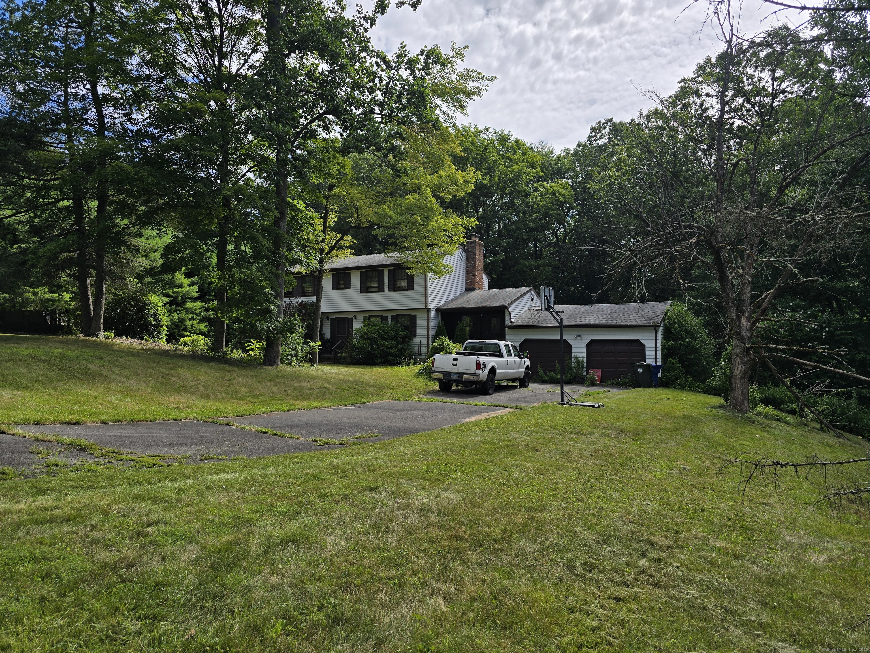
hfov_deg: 73.9
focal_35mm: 23
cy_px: 326
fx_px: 578
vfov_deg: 58.9
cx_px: 435
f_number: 1.7
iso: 12
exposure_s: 1/1554
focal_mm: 6.3
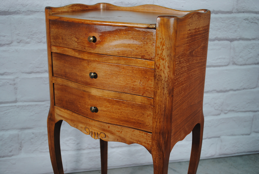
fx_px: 324
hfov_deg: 43.5
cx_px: 130
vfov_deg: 30.0
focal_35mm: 45
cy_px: 87
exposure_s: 1/60
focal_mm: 30
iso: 200
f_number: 4.5
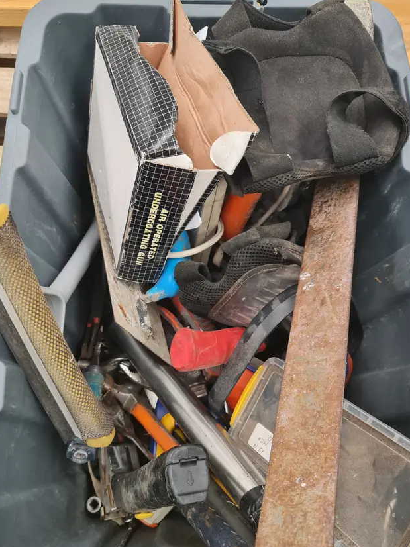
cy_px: 301
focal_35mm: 31
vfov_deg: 58.3
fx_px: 490
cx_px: 205
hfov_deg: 45.4
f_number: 1.8
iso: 125
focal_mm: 7
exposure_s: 1/120
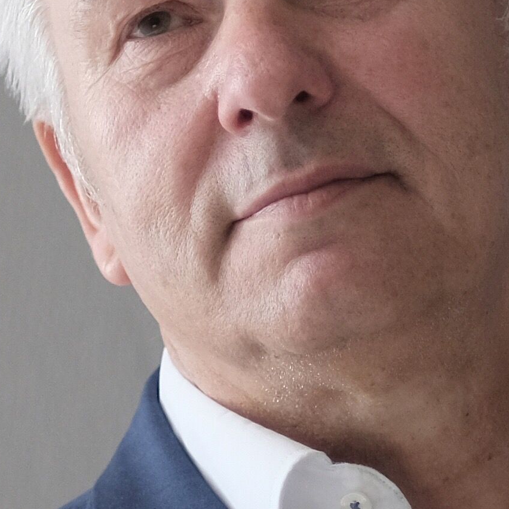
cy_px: 222
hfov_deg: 3.5
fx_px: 8368
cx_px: 254
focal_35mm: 503
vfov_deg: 3.5
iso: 500
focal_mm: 56
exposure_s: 1/500
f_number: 1.4
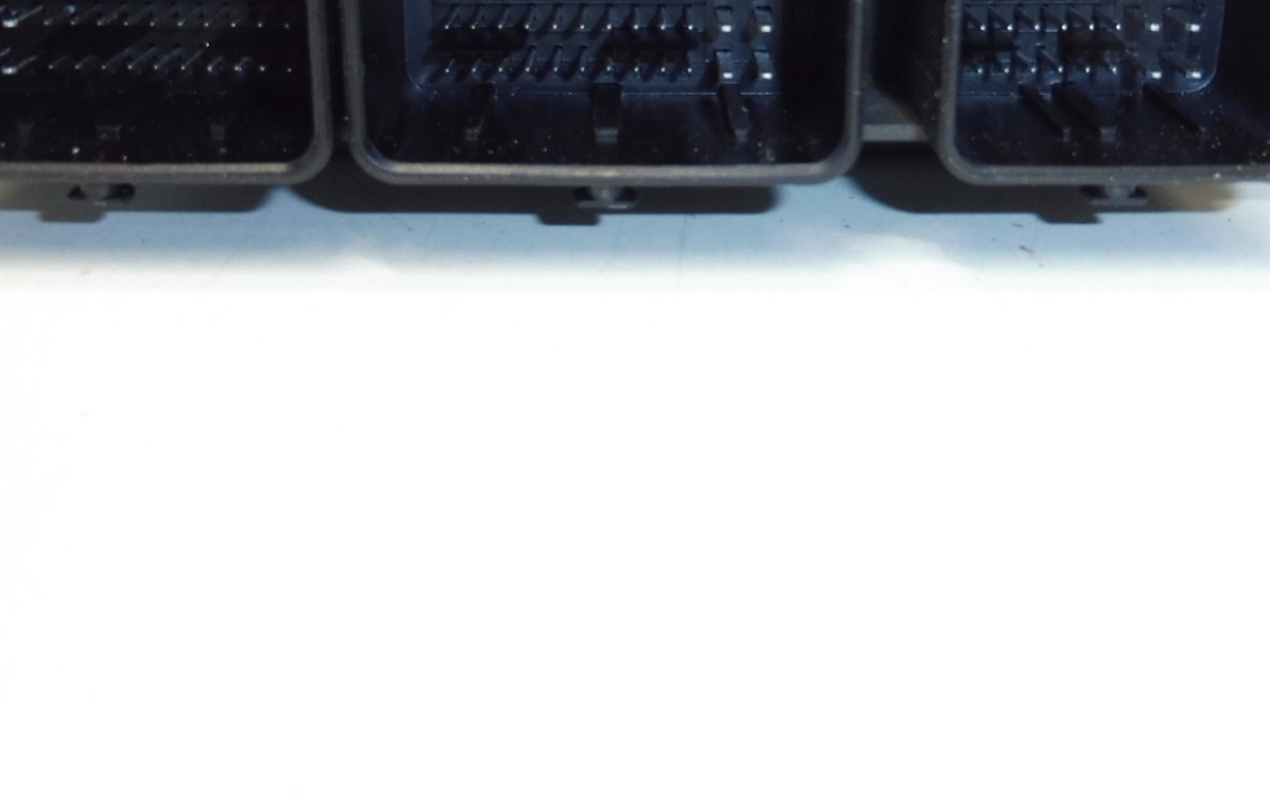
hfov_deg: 49.3
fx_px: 1384
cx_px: 616
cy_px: 87
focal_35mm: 40
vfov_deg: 30.6
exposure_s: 1/60
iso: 200
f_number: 3.5
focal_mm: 4.3
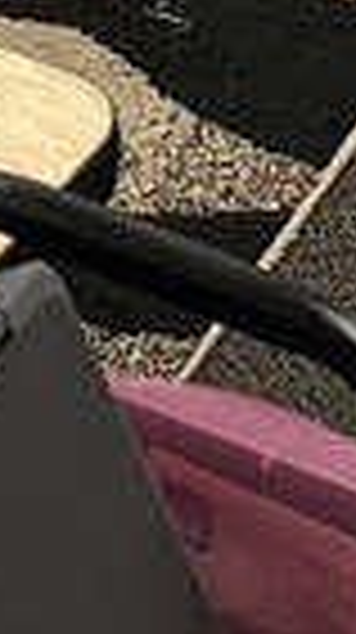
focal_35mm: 190
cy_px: -1592
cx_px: 185
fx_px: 3198
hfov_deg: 6.4
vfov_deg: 8.4
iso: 250
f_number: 1.78
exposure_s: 1/120
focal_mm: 6.86
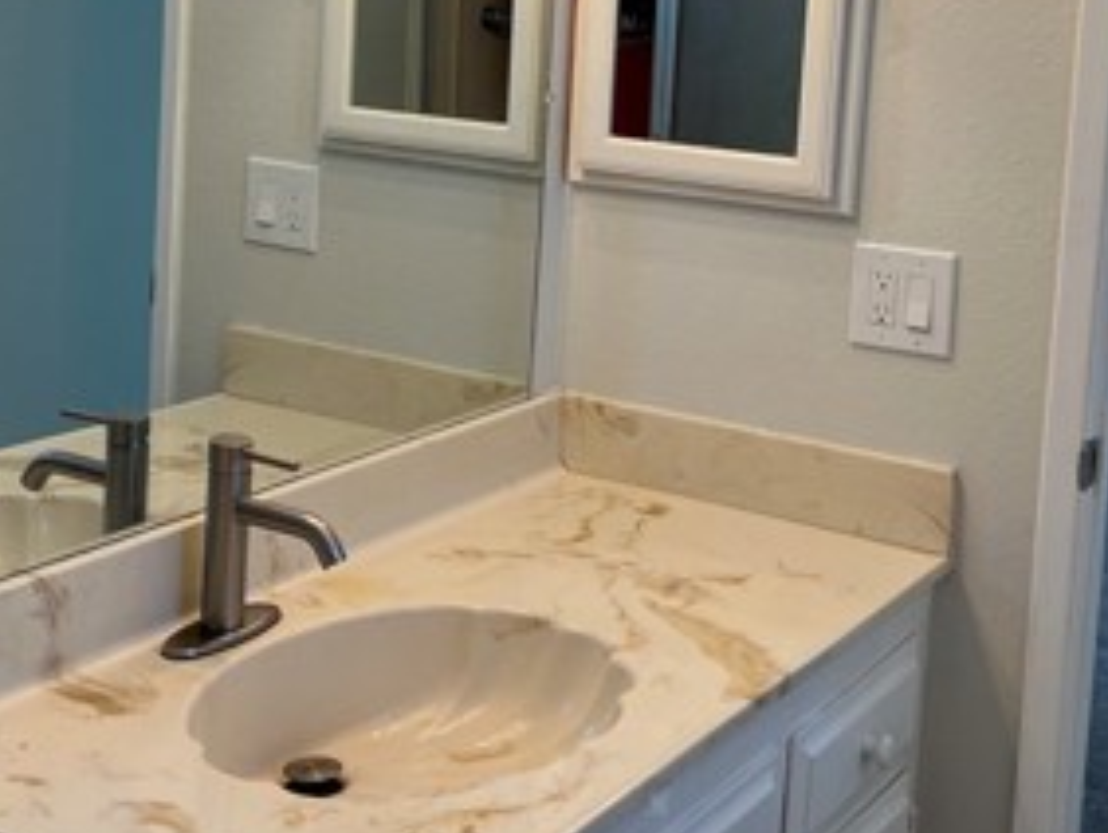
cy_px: 134
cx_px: 558
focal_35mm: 59
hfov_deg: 32.7
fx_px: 1890
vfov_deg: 24.3
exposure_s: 1/120
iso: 50
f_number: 1.5
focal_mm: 5.7
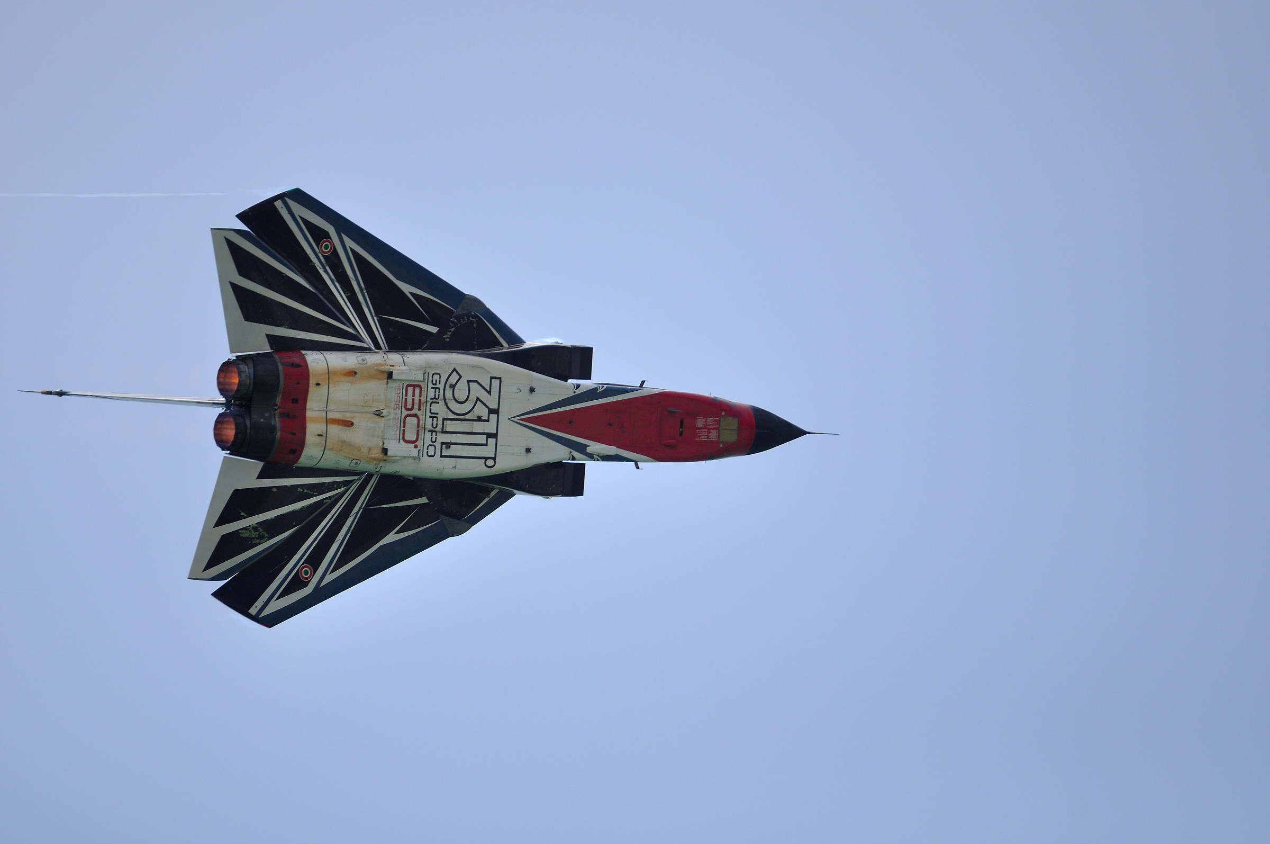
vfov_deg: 3.0
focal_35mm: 450
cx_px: 635
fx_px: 15855
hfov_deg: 4.6
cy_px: 422
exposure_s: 1/1600
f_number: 5.6
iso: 220
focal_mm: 300
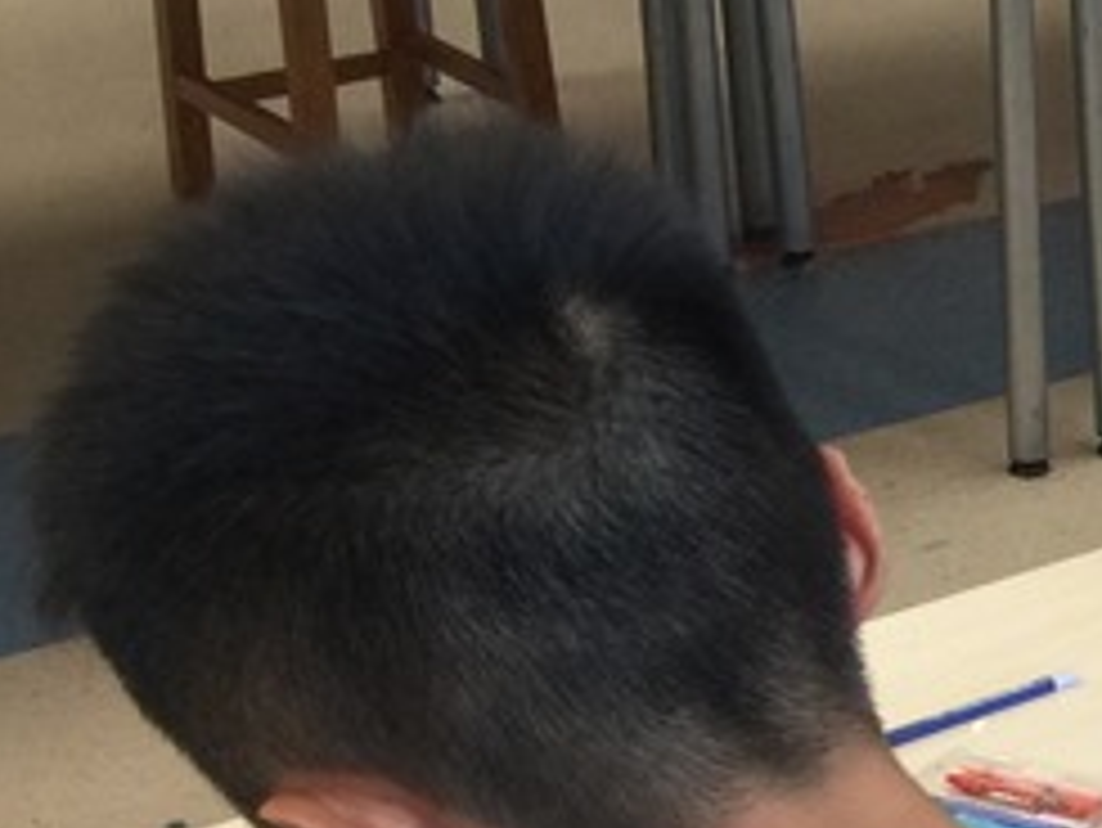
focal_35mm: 121
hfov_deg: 13.9
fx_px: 3854
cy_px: 315
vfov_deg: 12.2
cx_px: 2155
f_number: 2.2
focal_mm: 4.15
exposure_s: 1/30
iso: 40
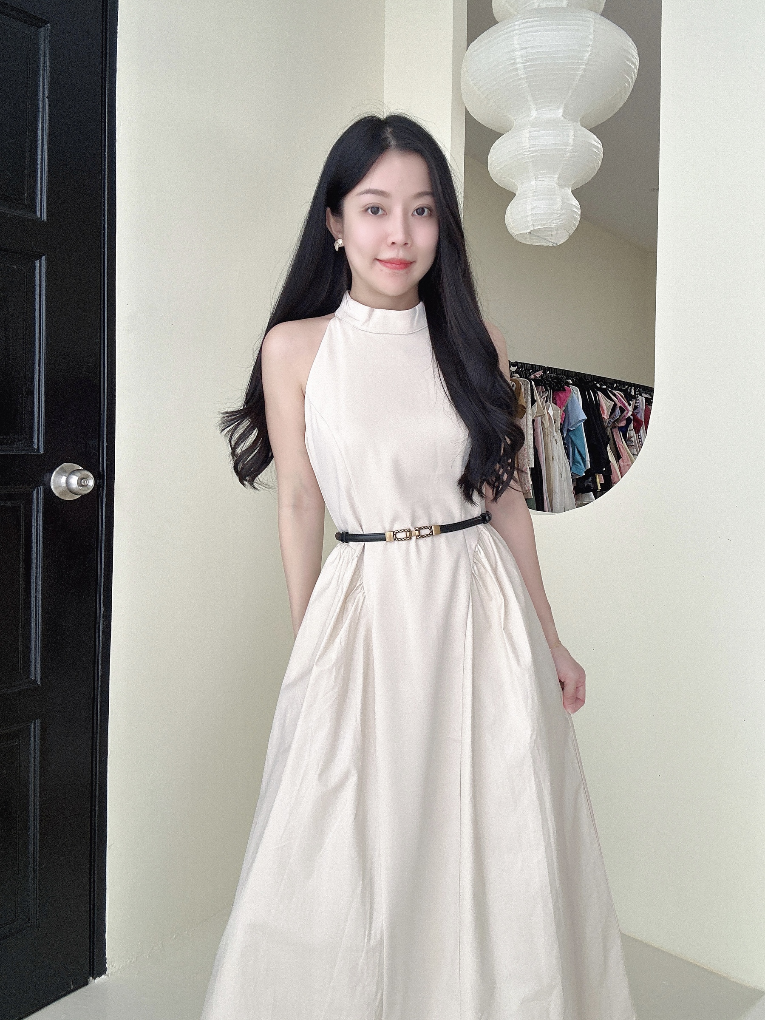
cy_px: 510
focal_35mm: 23
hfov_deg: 58.9
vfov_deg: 73.9
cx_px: 382
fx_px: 678
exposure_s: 1/60
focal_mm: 2.69
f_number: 1.9
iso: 80
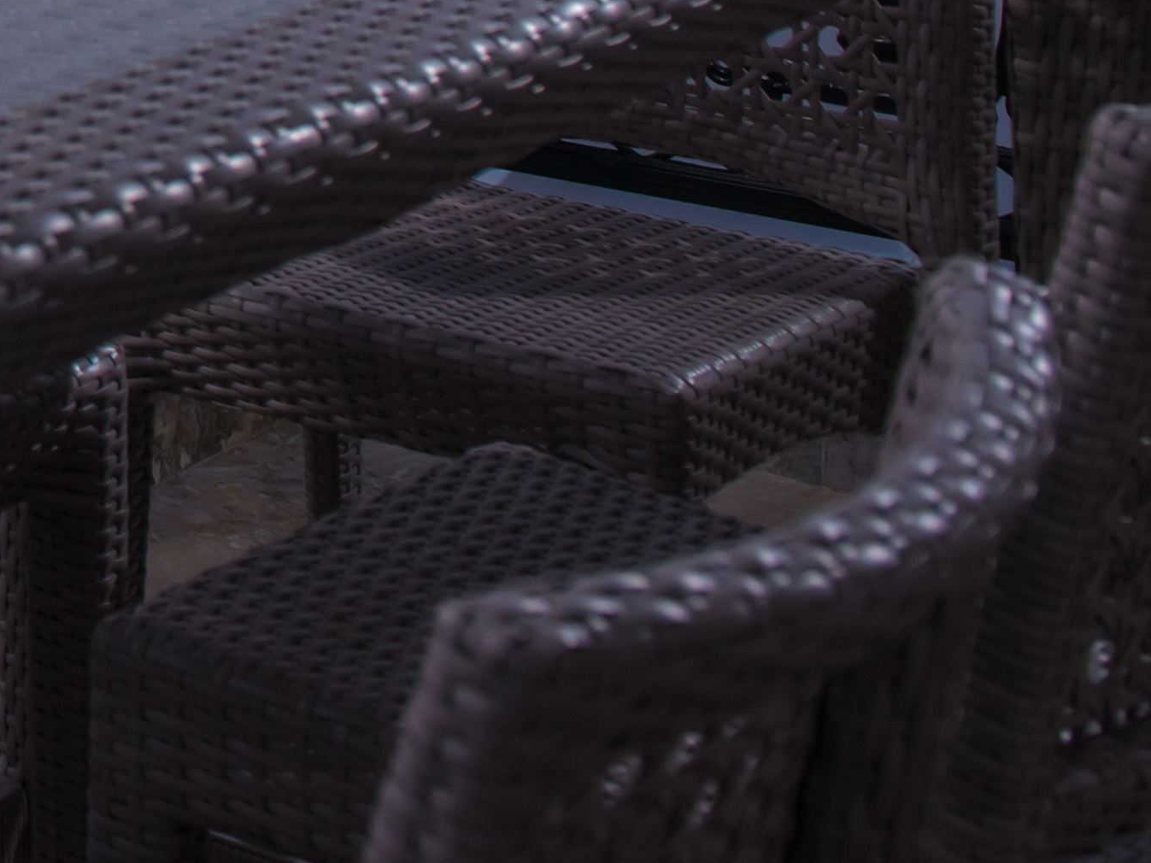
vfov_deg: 11.6
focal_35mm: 116
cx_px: -995
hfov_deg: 14.6
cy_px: -817
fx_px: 3857
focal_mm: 27
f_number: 6.3
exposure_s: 1/60
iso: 400
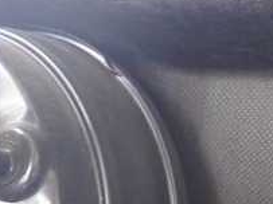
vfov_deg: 18.4
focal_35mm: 74
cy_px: 271
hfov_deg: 25.2
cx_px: 7
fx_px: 583
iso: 640
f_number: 2
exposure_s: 1/30
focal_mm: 4.5
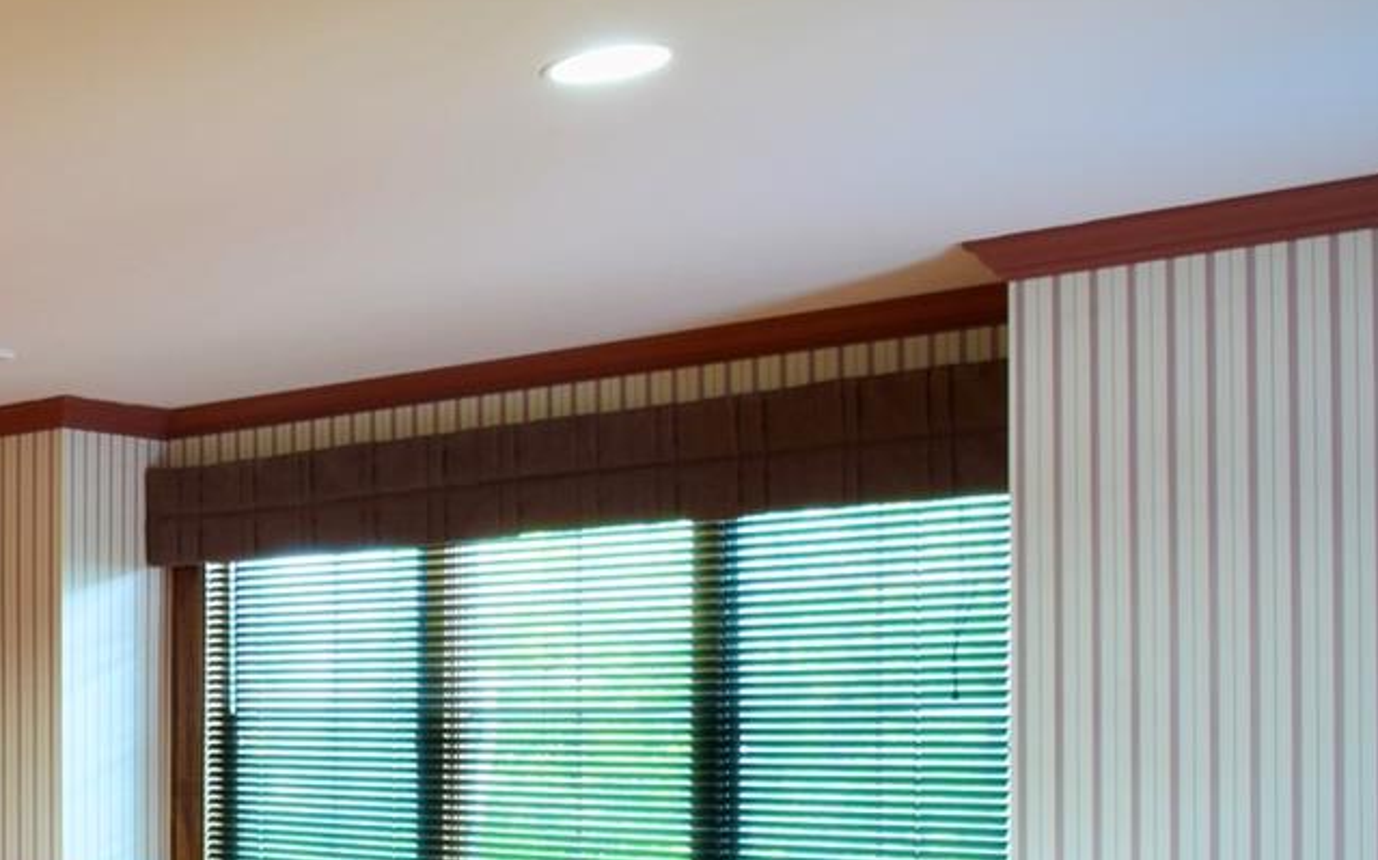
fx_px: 1840
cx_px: -608
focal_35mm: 49
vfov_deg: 25.7
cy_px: 732
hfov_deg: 28.9
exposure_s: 2.5
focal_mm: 10
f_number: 11
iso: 100
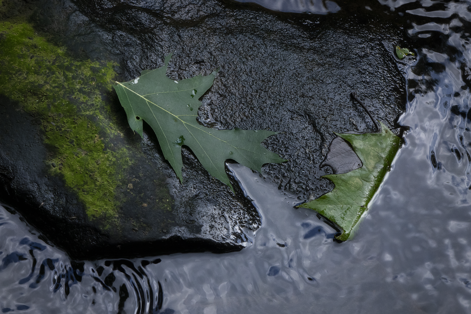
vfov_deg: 9.5
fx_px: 1897
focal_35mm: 145
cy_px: 157
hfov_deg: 14.2
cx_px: 236
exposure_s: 1/80
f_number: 10
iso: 640
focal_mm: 53.29
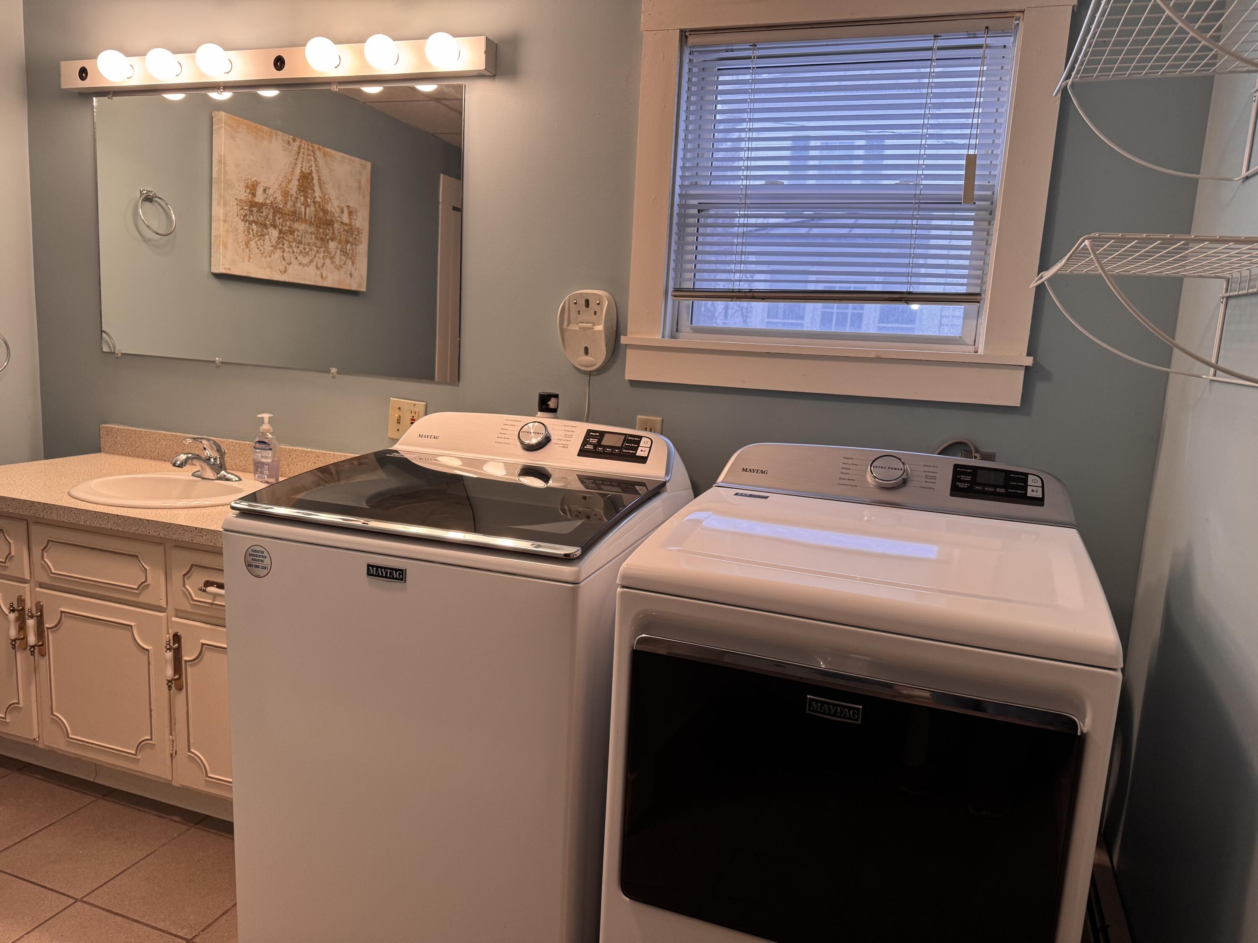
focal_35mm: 24
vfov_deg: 56.8
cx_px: 629
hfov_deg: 71.6
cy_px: 472
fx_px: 872
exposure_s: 1/60
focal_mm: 6.76
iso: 125
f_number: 1.78
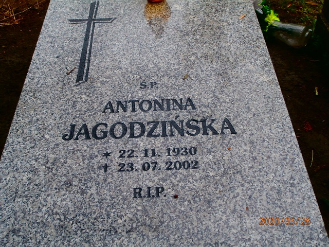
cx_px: 164
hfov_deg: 40.4
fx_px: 447
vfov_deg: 30.9
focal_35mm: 47
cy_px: 124
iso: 100
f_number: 4.2
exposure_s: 1/160
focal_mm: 8.29
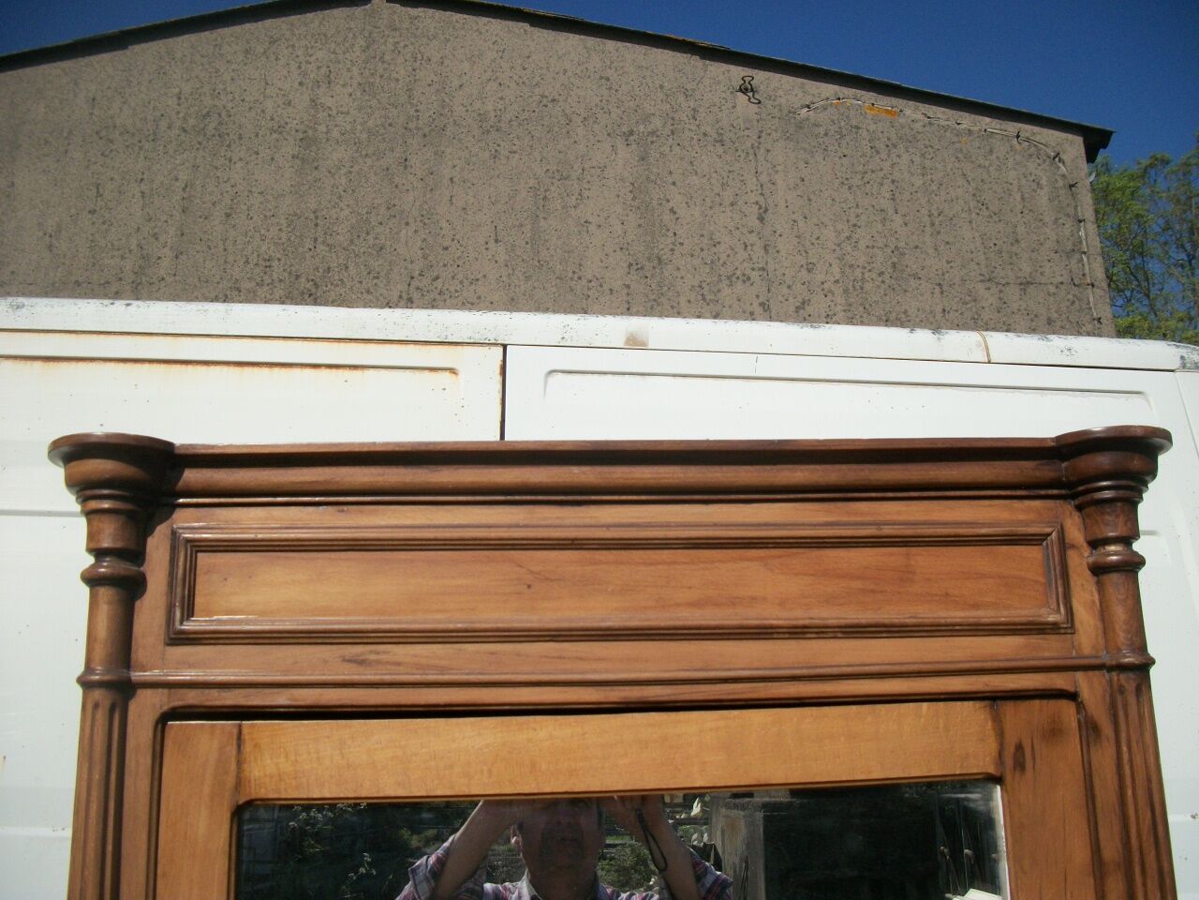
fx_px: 1108
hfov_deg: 56.8
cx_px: 600
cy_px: 450
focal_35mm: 32
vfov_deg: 44.2
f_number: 8.8
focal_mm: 5.7
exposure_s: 1/400
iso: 80
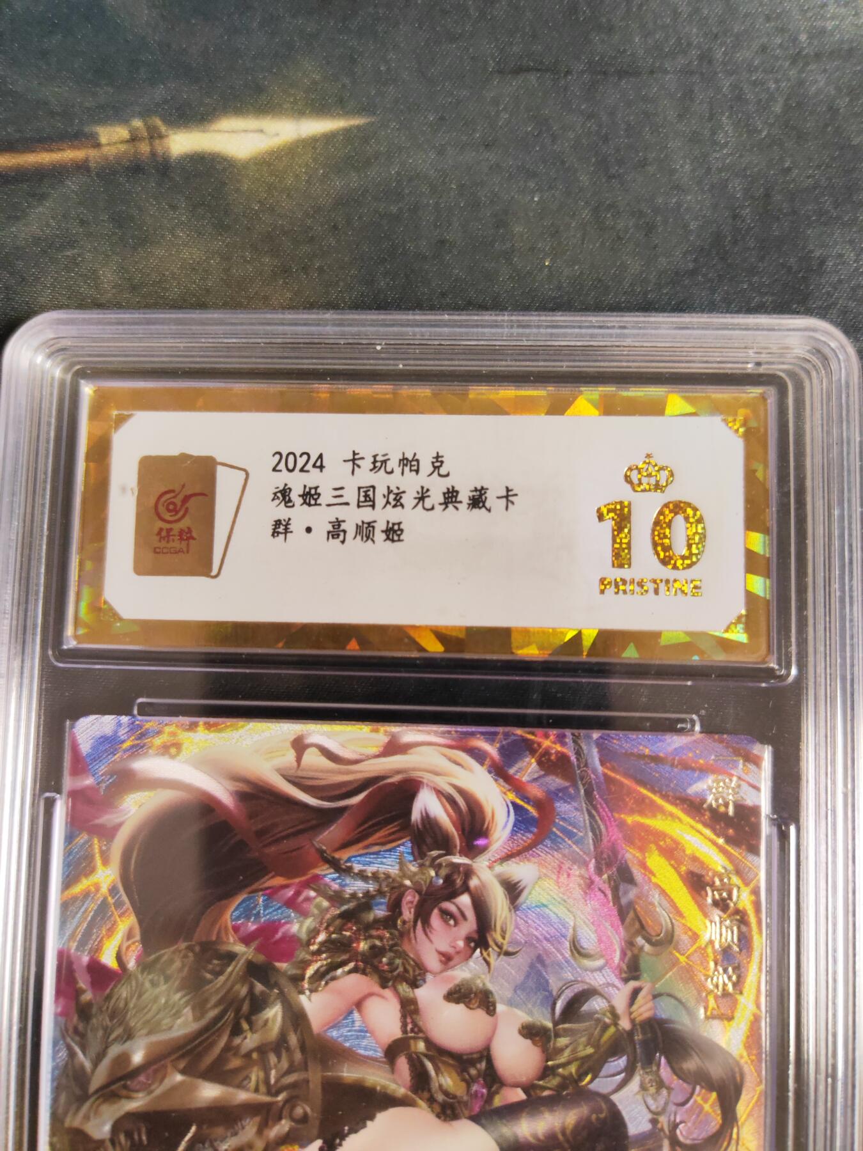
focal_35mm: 27
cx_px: 432
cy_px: 576
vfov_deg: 65.3
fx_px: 898
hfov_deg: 51.4
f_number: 1.8
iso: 200
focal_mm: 5.53
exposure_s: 1/100
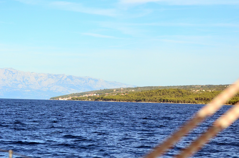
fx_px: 795
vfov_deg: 11.4
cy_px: 79
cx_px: 120
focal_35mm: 120
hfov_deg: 17.1
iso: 1250
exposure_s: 1/8000
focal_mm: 80
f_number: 5.6
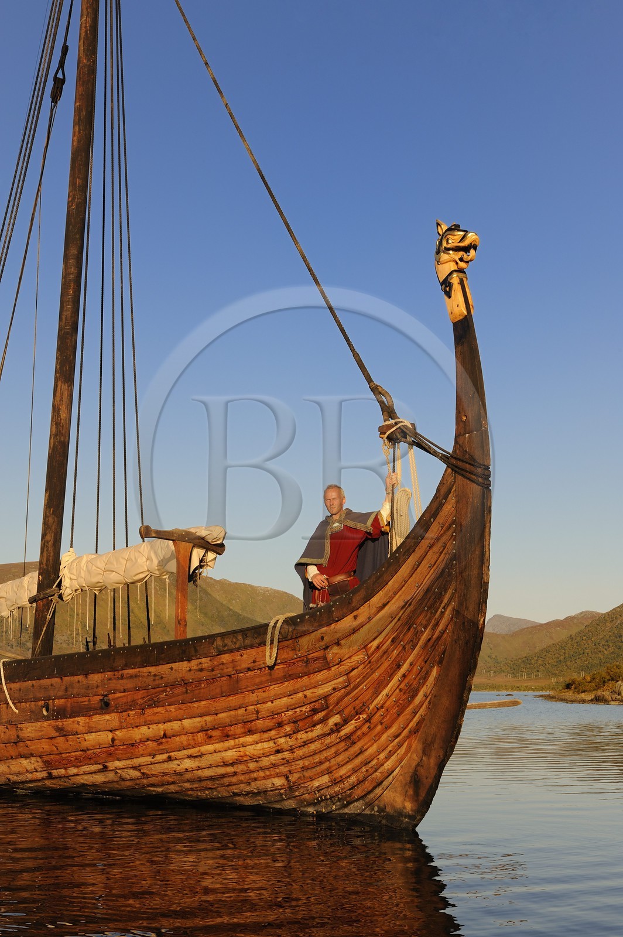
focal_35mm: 56
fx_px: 1456
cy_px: 468
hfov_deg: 24.2
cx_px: 312
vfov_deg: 35.7
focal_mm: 56
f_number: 13
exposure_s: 1/160
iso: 200
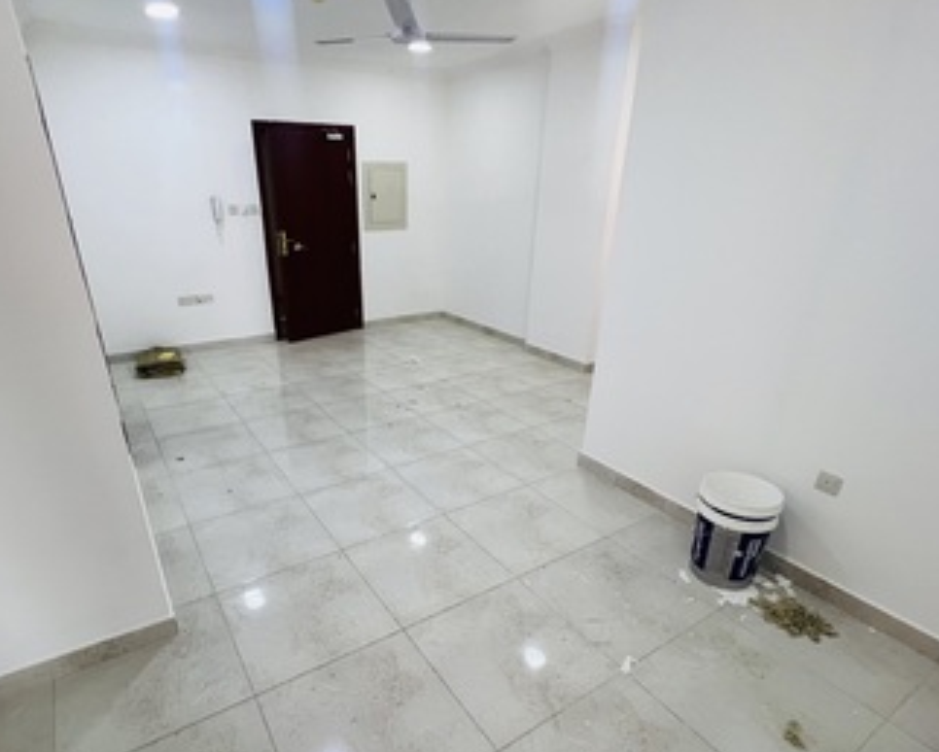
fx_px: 501
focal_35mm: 18
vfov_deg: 73.4
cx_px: 418
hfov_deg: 86.0
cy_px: 433
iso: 160
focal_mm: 1.57
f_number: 1.8
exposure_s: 1/99
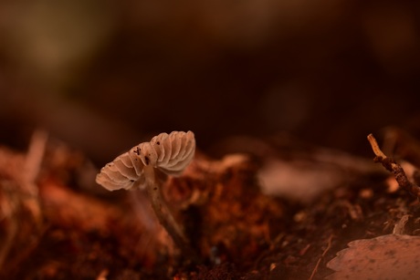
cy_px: 140
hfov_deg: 15.2
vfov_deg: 10.2
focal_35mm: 135
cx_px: 210
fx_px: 1575
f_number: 5.6
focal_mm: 90
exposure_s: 1/100
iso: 100
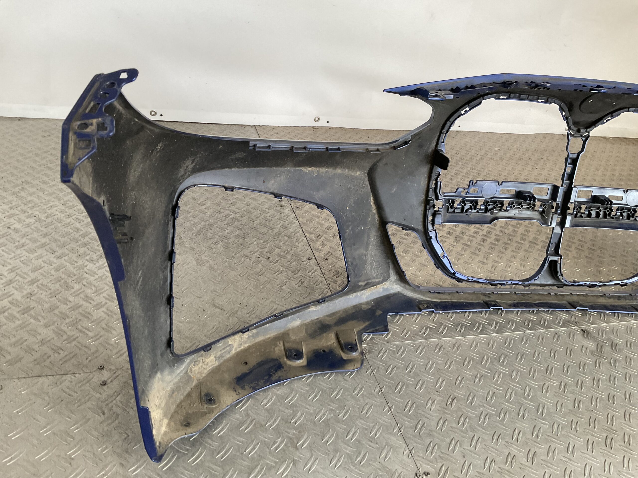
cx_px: 319
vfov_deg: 48.2
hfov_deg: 61.7
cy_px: 239
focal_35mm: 29
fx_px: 534
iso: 100
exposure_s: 1/50
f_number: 1.8
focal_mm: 3
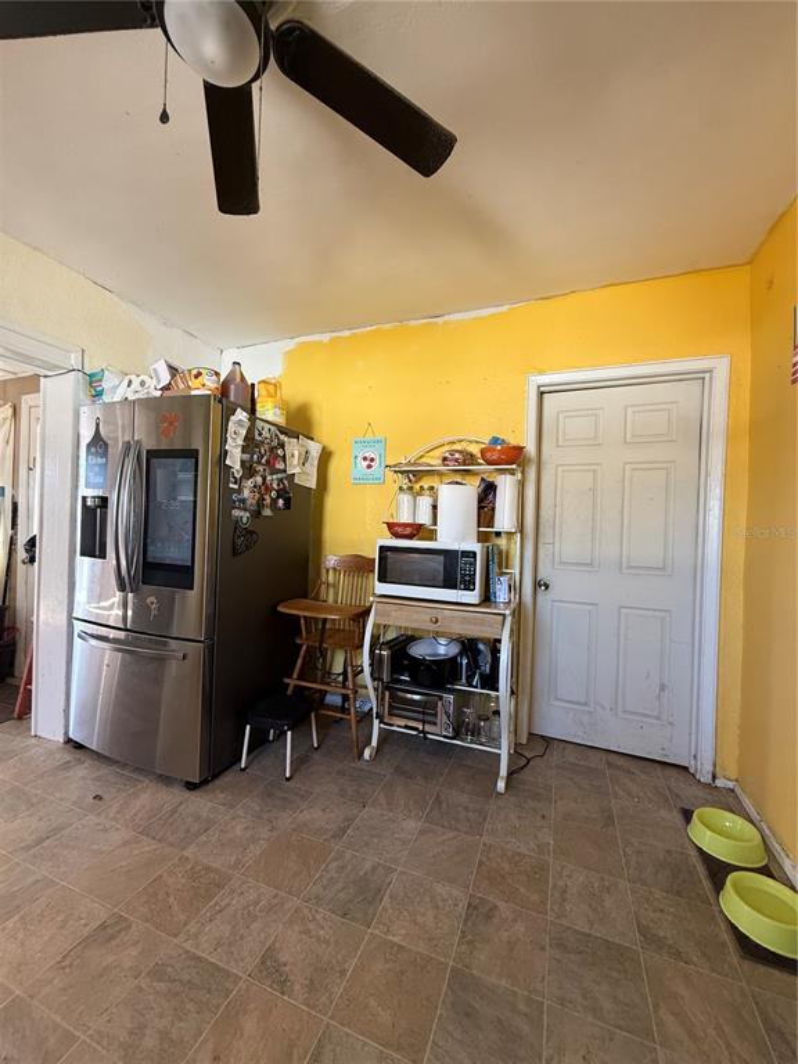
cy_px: 532
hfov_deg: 85.7
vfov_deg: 102.1
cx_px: 399
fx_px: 430
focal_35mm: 14
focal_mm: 2.22
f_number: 2.2
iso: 250
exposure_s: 1/60
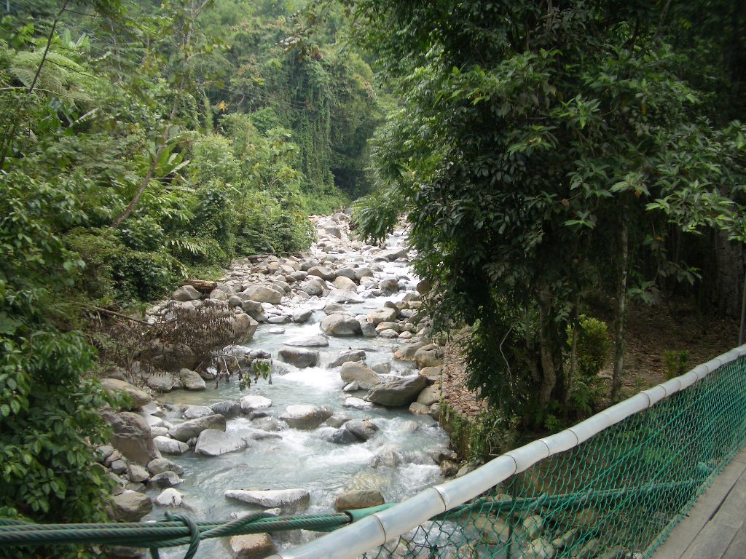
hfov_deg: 52.6
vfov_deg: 40.7
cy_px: 280
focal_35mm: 35
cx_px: 373
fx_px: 754
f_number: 2.6
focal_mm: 5.8
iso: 50
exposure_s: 1/160
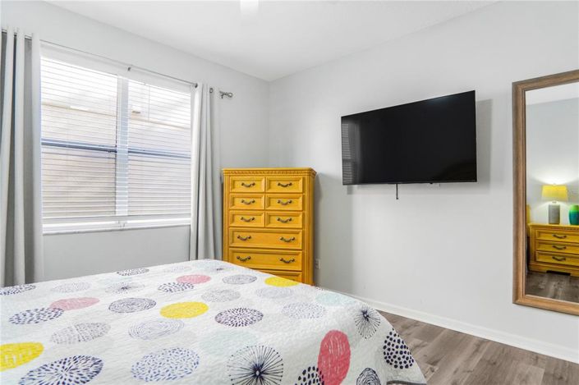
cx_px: 290
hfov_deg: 90.0
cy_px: 192
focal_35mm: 18
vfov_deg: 67.3
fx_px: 289
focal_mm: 12
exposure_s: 1/100
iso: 400
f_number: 3.5
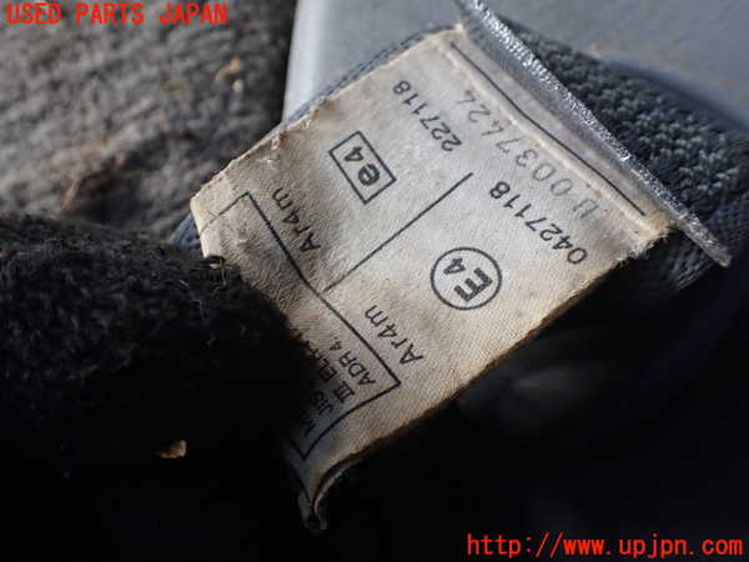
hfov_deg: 60.0
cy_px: 281
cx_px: 374
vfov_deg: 46.8
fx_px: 649
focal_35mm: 30
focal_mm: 5.4
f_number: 2.3
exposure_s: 1/125
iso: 400
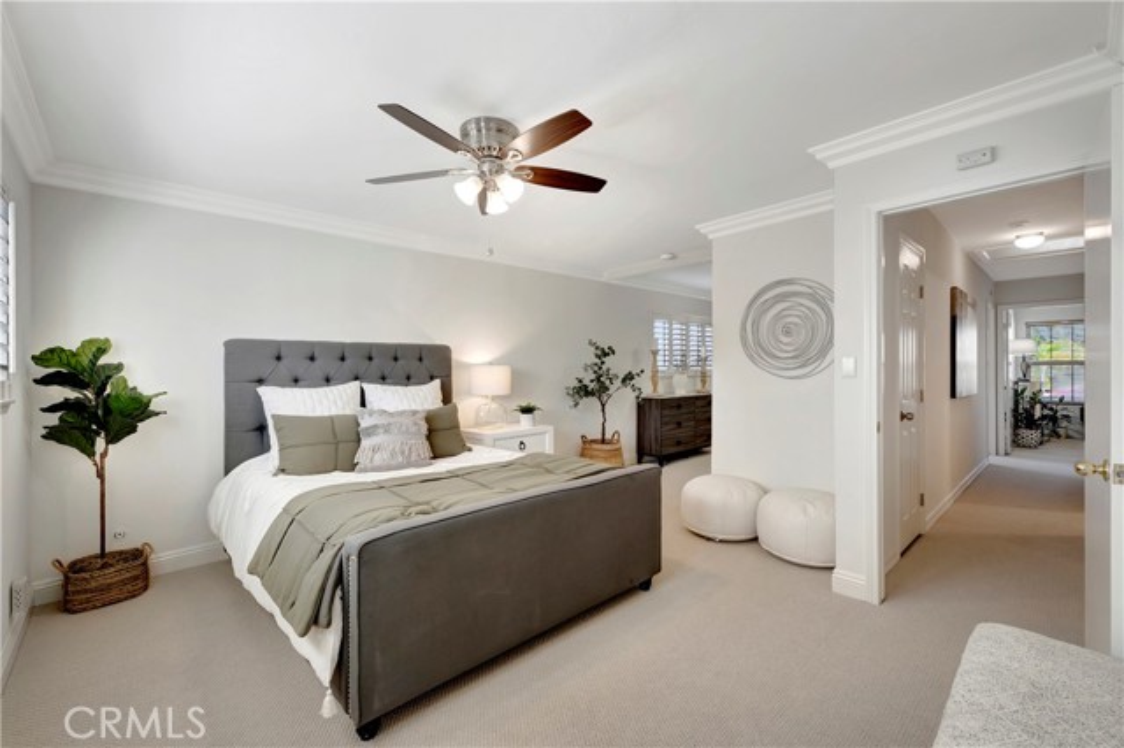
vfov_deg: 77.3
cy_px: 374
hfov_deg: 100.4
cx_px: 562
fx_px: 468
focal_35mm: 15
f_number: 5.6
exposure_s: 1/20
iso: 100
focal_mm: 10
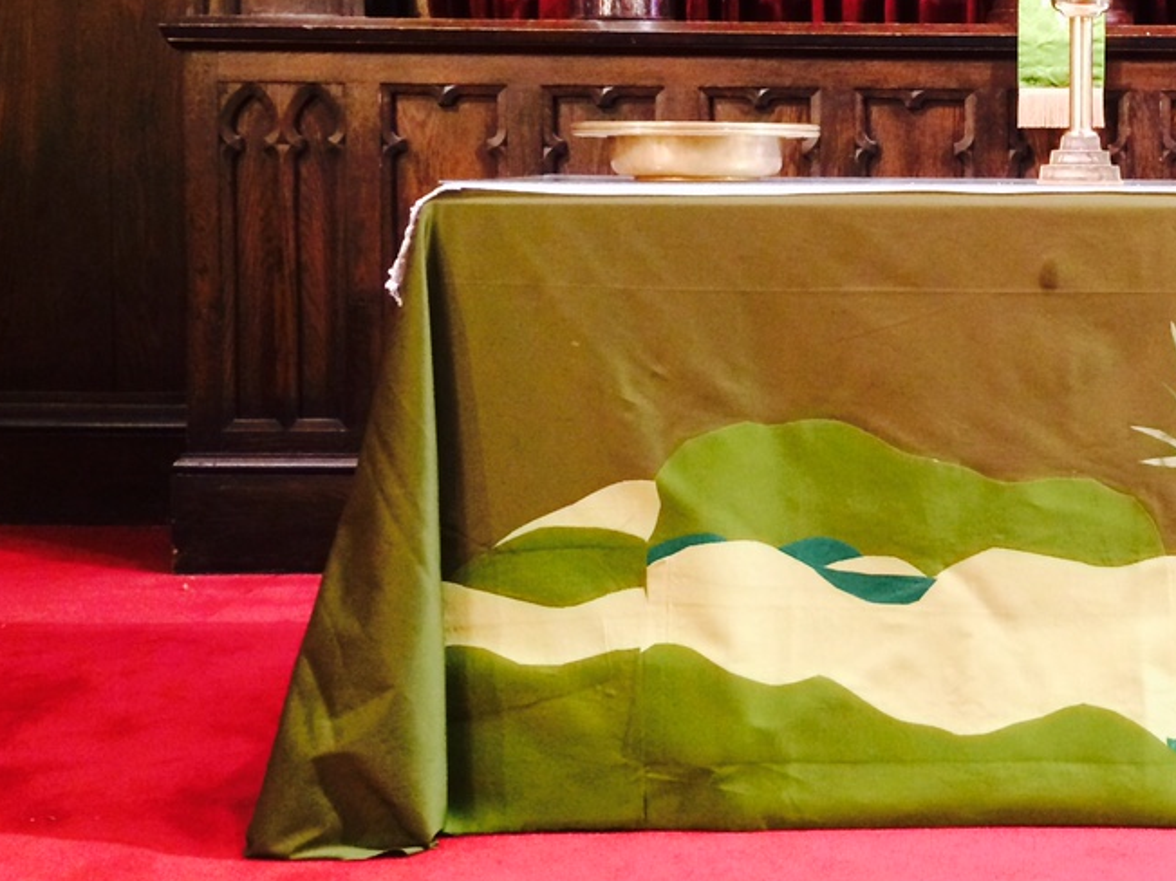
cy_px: 208
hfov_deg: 30.9
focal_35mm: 59
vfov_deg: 24.5
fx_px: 2004
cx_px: 1102
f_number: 2.2
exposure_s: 1/17
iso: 320
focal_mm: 4.12
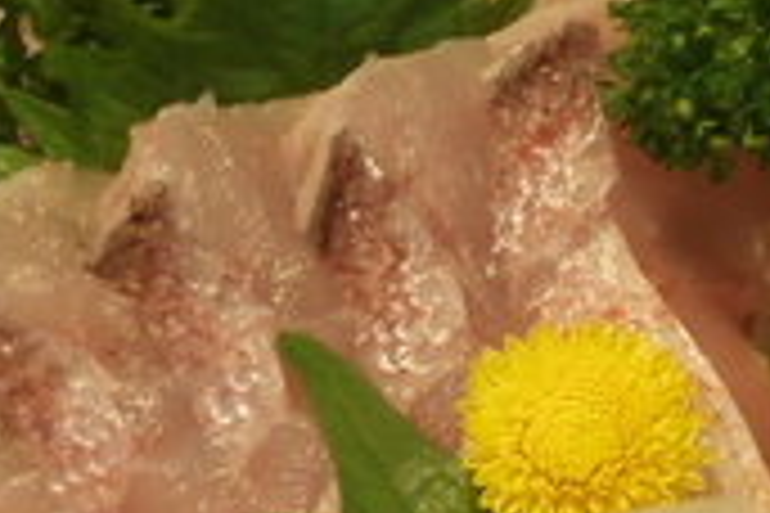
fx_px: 3871
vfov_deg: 7.6
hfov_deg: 10.7
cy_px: 342
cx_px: 1315
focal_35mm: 181
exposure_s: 1/3
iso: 200
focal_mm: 6.67
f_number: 3.9
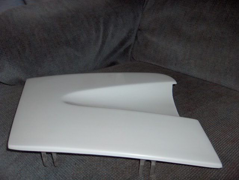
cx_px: 120
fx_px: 269
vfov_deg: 36.8
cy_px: 90
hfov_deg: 47.9
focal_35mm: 39
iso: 100
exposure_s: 1/60
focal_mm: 8
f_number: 2.8
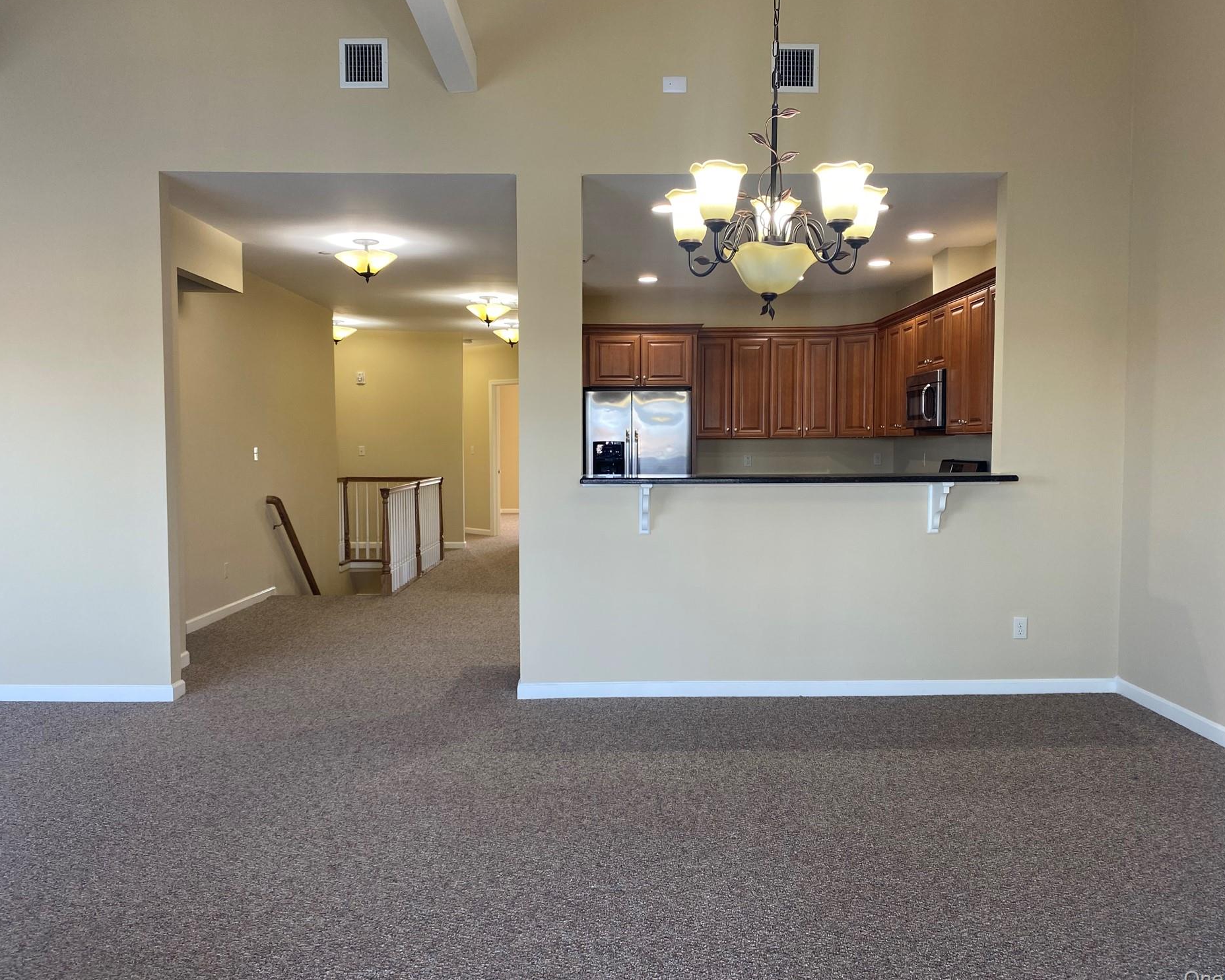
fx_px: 1015
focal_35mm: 28
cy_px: 488
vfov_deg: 51.5
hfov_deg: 62.2
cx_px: 642
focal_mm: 4.25
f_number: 1.8
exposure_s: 1/60
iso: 64
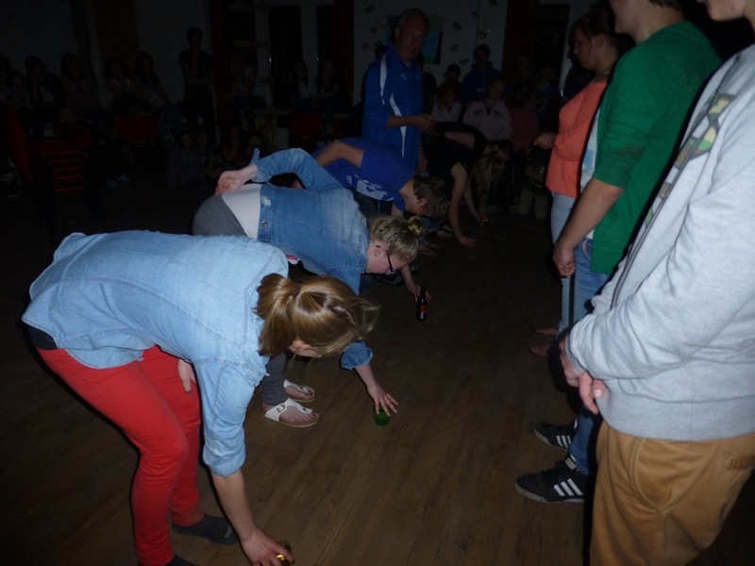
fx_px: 523
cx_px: 378
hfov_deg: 71.6
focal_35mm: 24
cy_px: 283
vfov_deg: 56.8
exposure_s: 1/60
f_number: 3.3
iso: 125
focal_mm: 4.3
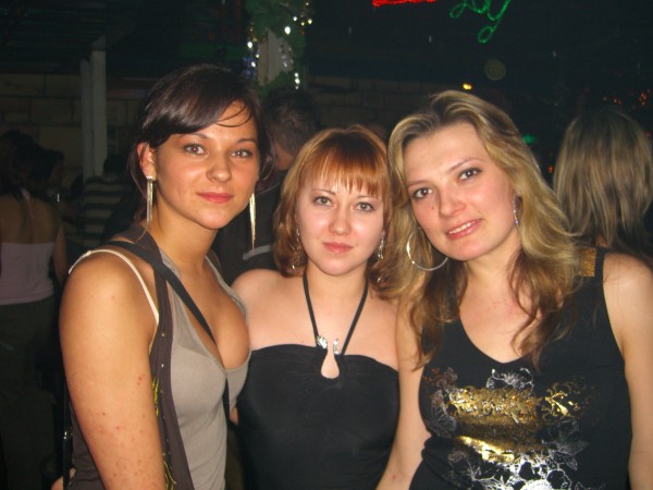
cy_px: 245
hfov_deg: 49.0
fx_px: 717
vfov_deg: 37.7
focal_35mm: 38
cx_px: 326
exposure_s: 1/60
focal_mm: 7.9
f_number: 2.8
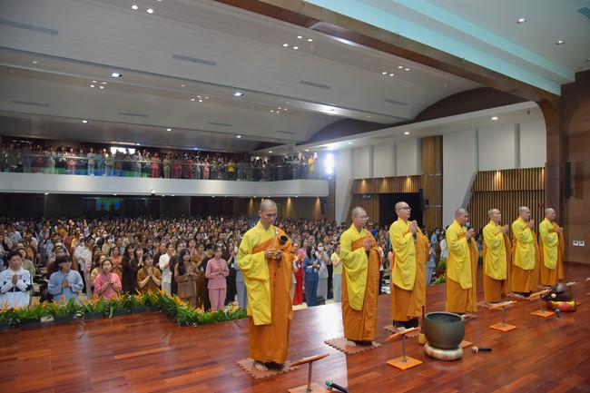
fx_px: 393
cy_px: 196
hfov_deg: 73.8
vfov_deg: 53.1
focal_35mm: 24
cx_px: 295
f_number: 5.6
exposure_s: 1/160
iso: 1250
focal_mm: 24
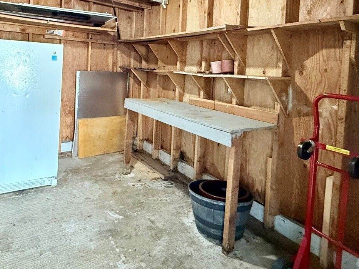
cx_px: 133
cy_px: 72
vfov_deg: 54.6
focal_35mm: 24
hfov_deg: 70.3
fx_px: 249
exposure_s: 1/60
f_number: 2.2
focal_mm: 2.22
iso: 800
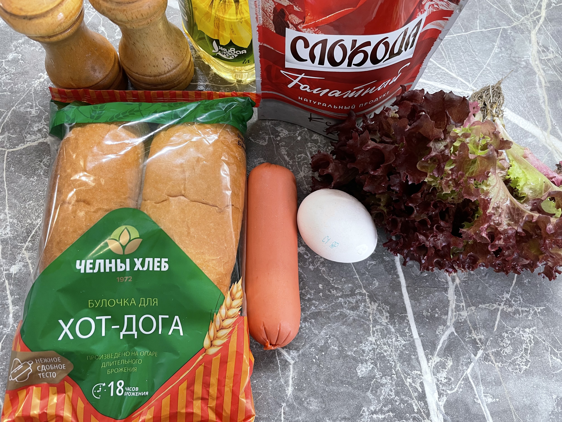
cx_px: 281
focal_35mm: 26
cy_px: 211
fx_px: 422
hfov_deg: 67.3
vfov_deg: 53.1
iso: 125
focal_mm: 4.2
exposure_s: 1/50
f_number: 1.6
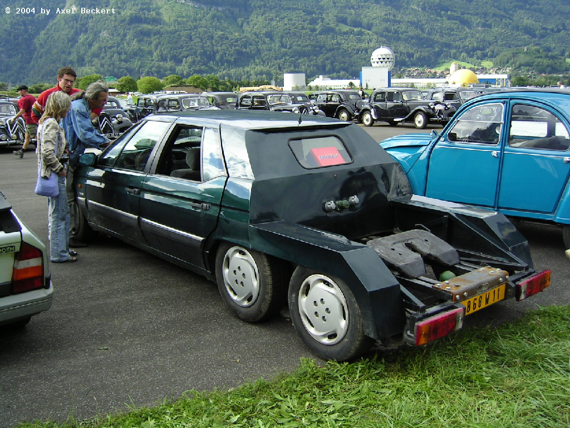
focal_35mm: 36
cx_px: 285
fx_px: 593
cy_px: 214
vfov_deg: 39.7
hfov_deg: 51.4
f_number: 2.8
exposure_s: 1/383
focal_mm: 5.6
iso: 50
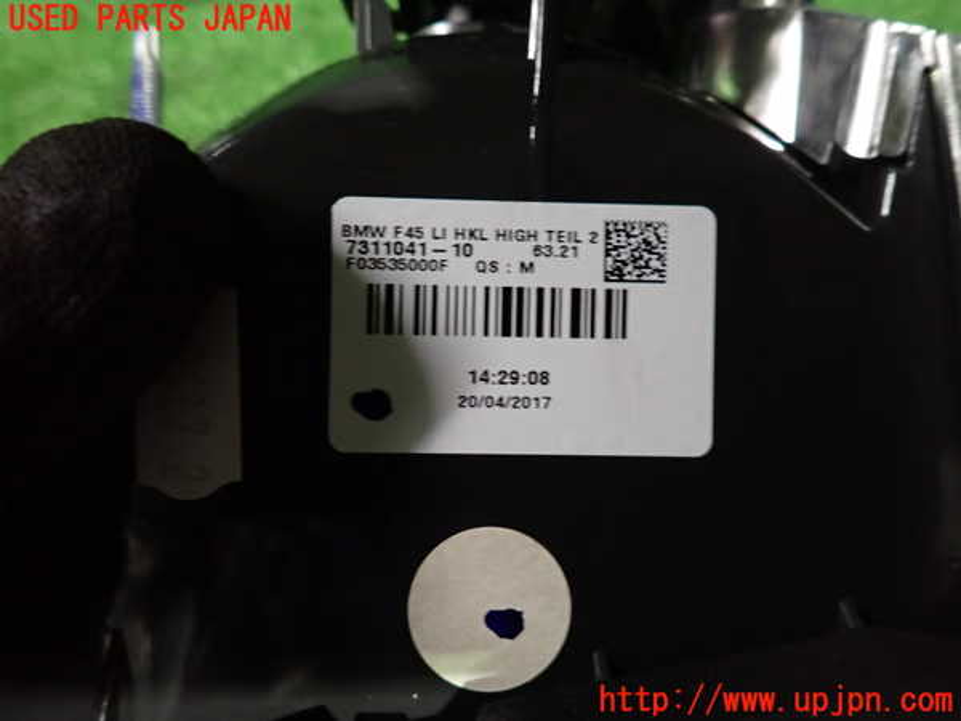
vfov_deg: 54.9
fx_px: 694
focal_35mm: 25
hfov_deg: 69.4
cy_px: 360
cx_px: 480
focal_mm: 4.5
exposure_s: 1/30
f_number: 2
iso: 500
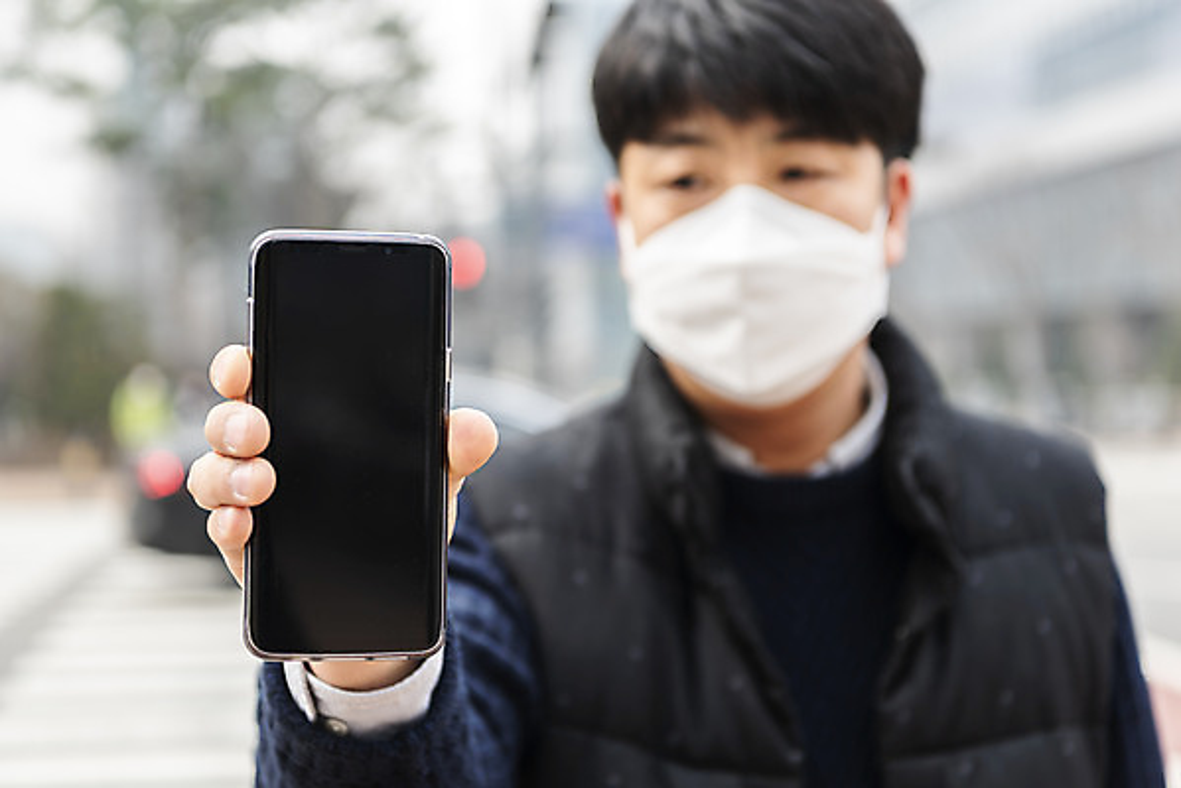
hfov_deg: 28.8
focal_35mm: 70
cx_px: 590
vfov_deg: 19.5
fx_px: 2297
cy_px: 394
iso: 160
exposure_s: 1/200
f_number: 4
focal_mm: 70
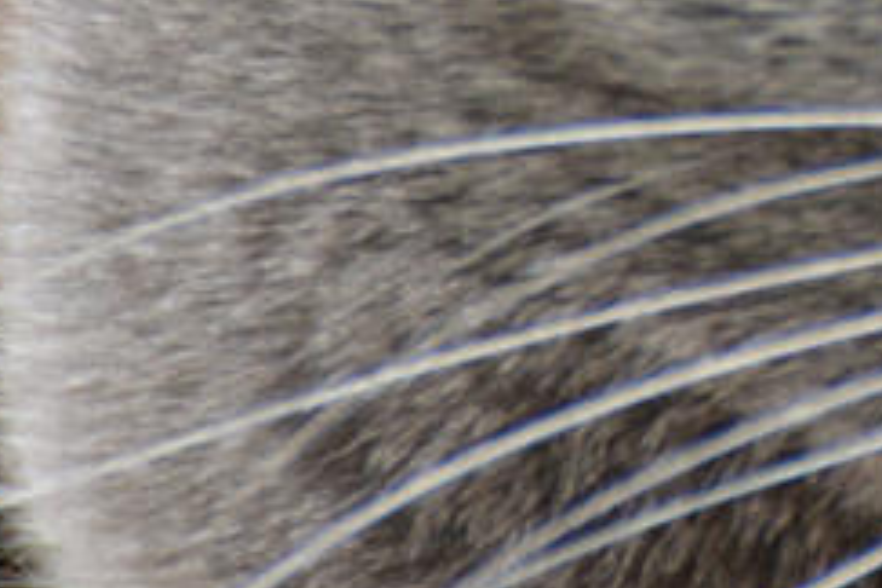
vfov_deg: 1.0
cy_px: -439
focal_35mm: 1325
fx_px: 32460
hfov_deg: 1.6
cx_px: 1688
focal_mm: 112
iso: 800
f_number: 5.6
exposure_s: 1/250
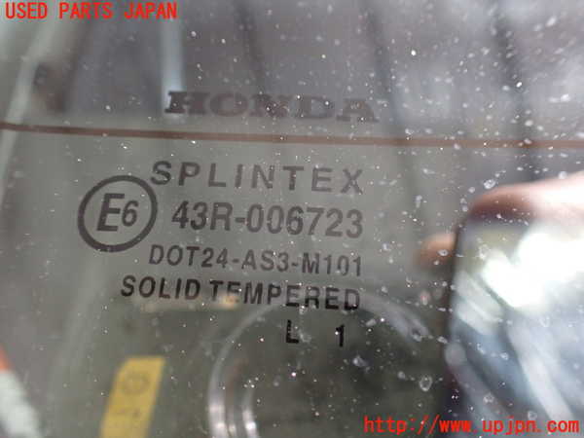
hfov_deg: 60.0
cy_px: 219
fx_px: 506
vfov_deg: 46.8
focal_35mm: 30
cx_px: 292
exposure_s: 1/125
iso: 640
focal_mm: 5.4
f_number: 2.3
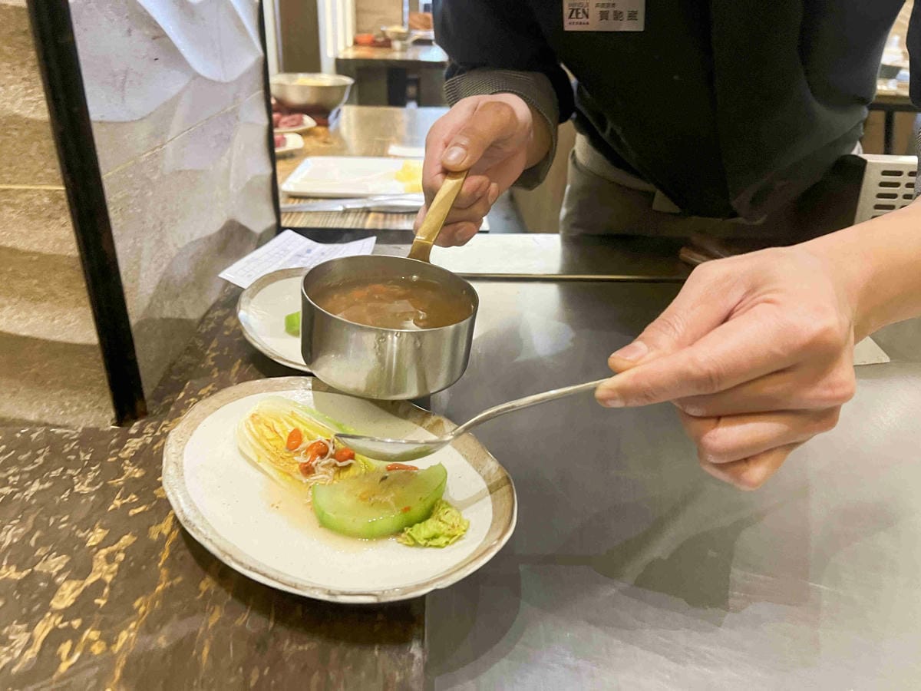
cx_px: 460
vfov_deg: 53.1
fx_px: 692
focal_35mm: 26
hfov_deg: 67.3
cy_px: 346
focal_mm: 5.7
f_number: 1.5
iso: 400
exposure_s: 1/60
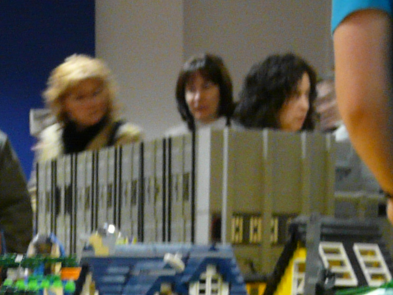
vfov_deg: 13.0
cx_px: 39
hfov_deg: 18.1
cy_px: 461
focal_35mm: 107
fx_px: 1215
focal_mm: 4.6
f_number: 2.8
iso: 200
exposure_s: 1/8
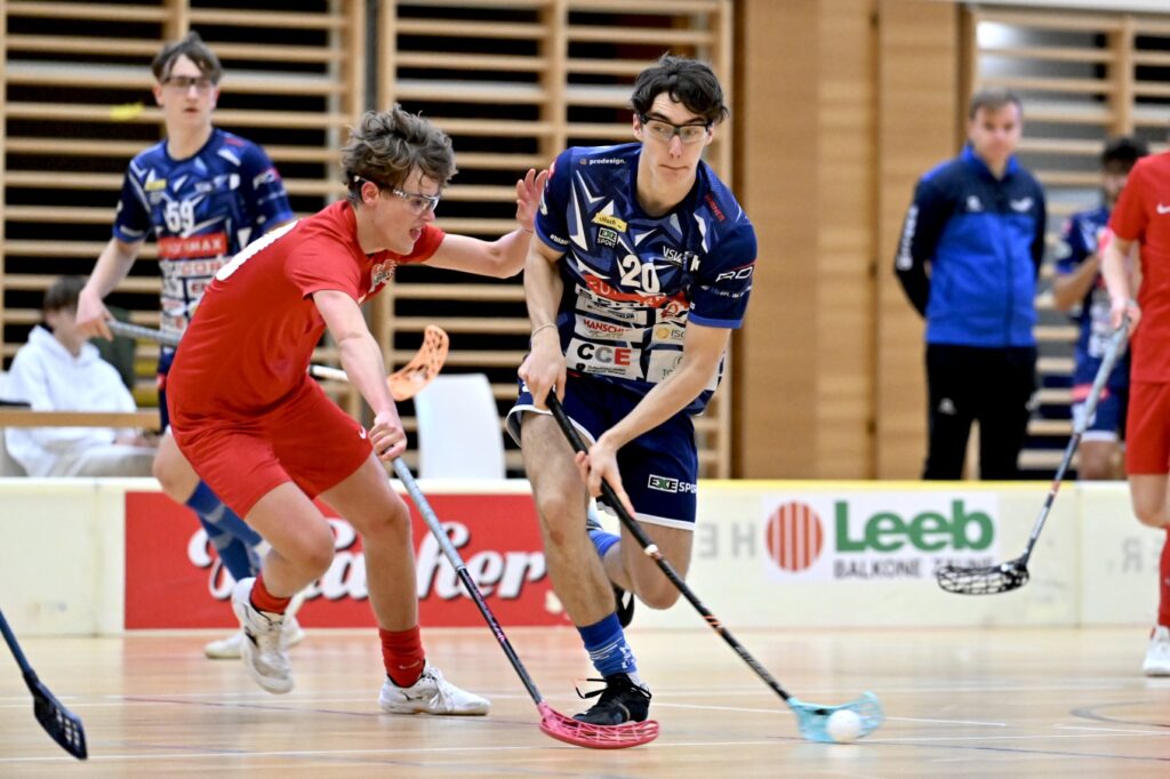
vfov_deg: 6.9
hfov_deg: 10.3
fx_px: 6498
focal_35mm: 200
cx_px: 585
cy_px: 390
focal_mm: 200
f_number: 4
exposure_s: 1/800
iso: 6400
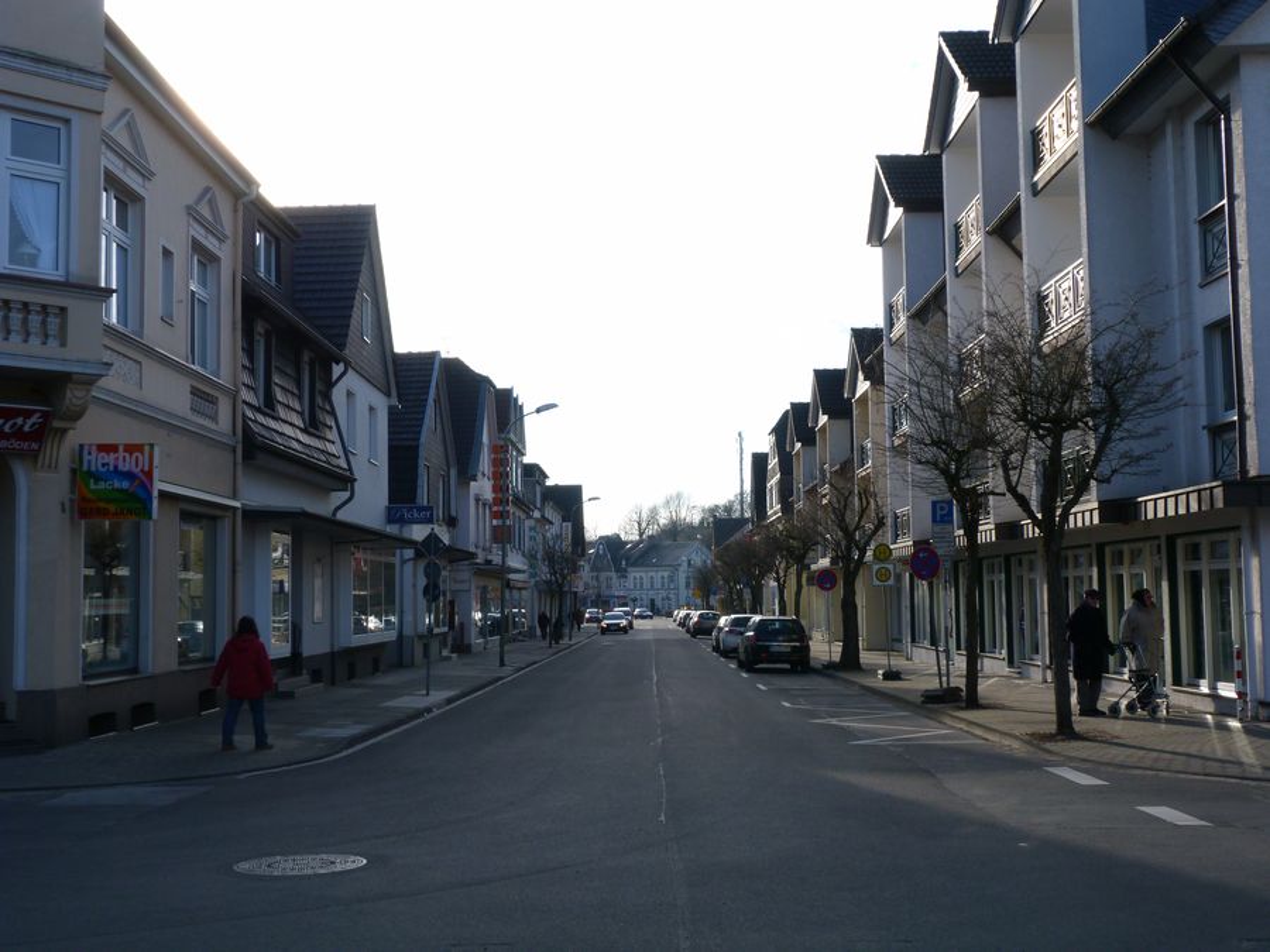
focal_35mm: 41
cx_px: 635
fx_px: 1504
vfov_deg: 35.1
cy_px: 476
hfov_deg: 45.8
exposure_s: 1/200
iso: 80
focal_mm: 7.4
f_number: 5
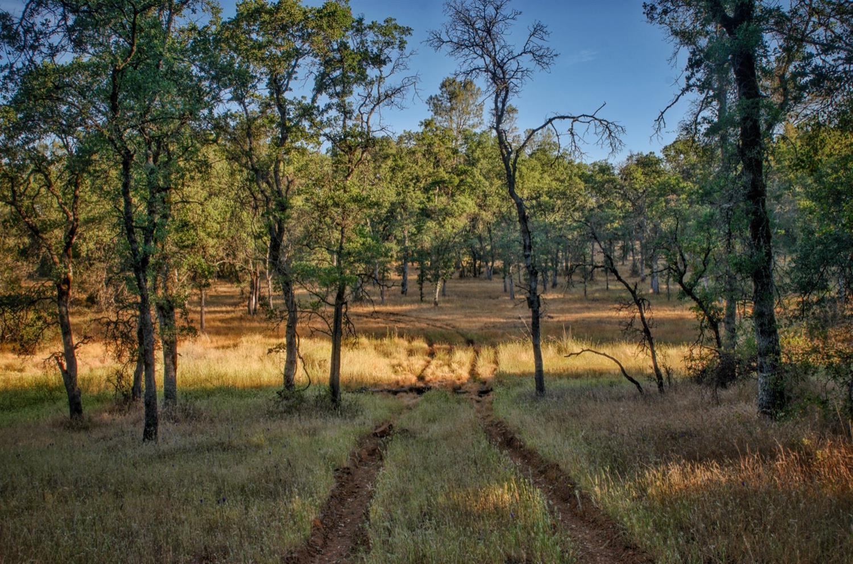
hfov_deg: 53.2
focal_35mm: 36
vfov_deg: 36.7
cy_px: 282
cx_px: 426
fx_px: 851
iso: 100
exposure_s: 1/80
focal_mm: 24
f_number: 11
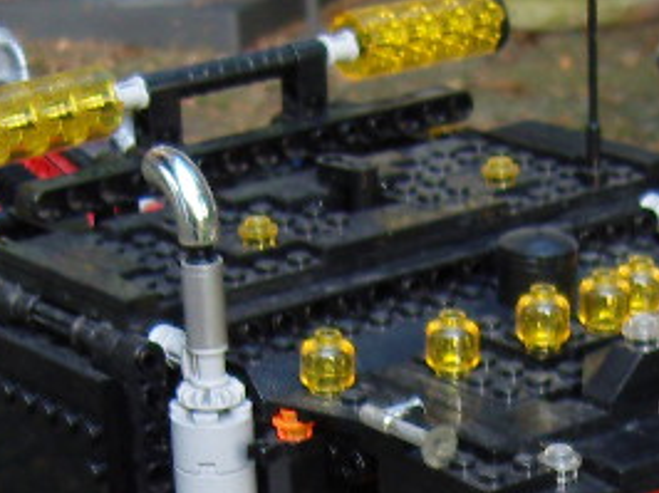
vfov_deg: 10.9
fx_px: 2492
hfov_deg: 15.0
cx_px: 481
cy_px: 711
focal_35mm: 131
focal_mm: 7.3
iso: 160
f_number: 2.8
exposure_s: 1/40
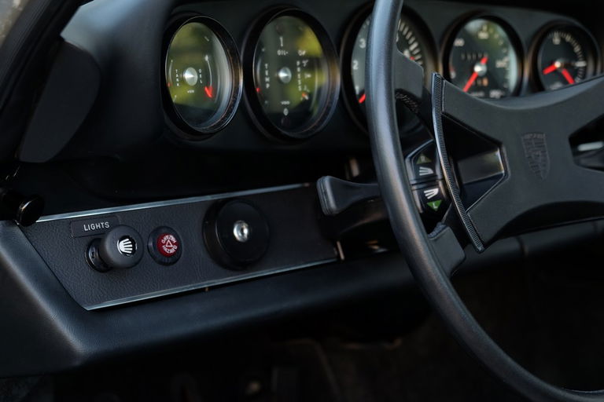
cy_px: 201
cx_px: 302
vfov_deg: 24.2
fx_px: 939
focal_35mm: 56
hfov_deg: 35.6
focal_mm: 37.4
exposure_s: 1/60
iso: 320
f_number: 3.6
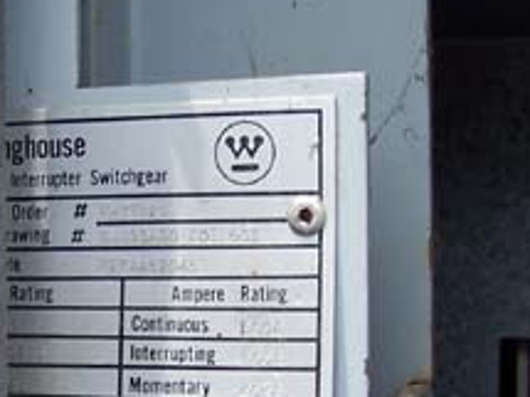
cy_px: 286
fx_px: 1729
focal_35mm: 113
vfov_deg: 13.1
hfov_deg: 17.2
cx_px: 52
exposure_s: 1/350
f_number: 2.8
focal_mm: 6.3
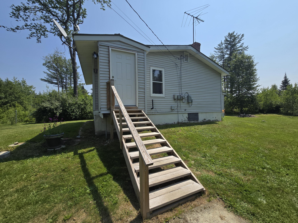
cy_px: 112
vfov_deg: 89.9
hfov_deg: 106.2
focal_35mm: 13
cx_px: 149
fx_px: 112
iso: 50
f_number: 2.2
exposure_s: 1/2558
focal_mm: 2.2
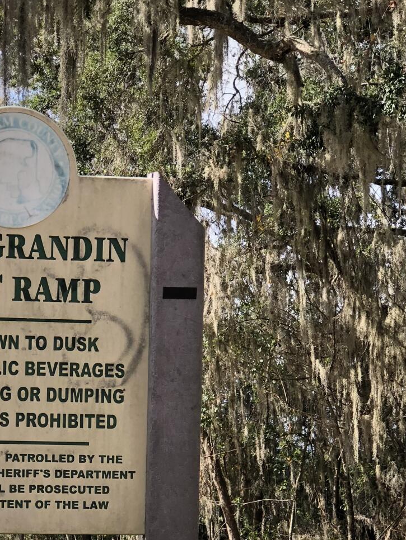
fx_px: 1844
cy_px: 494
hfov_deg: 12.5
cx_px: 39
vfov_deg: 16.4
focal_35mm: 118
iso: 20
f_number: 2.8
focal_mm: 6.6
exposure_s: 1/182
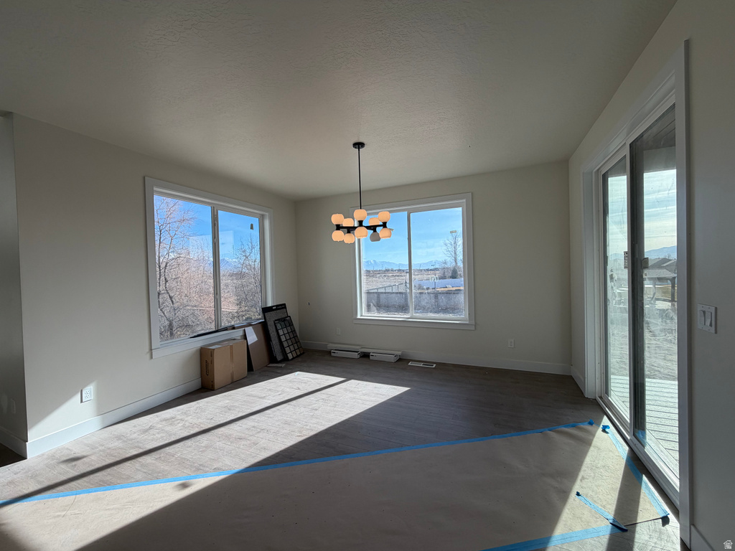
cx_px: 368
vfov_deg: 85.7
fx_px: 297
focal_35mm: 14
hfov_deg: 102.1
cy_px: 276
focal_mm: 2.22
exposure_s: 1/574
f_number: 2.2
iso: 40
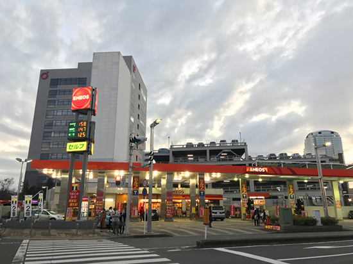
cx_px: 176
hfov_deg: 63.5
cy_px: 132
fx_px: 285
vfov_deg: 49.7
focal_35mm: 28
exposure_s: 1/33
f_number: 1.8
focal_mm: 3.99
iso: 25
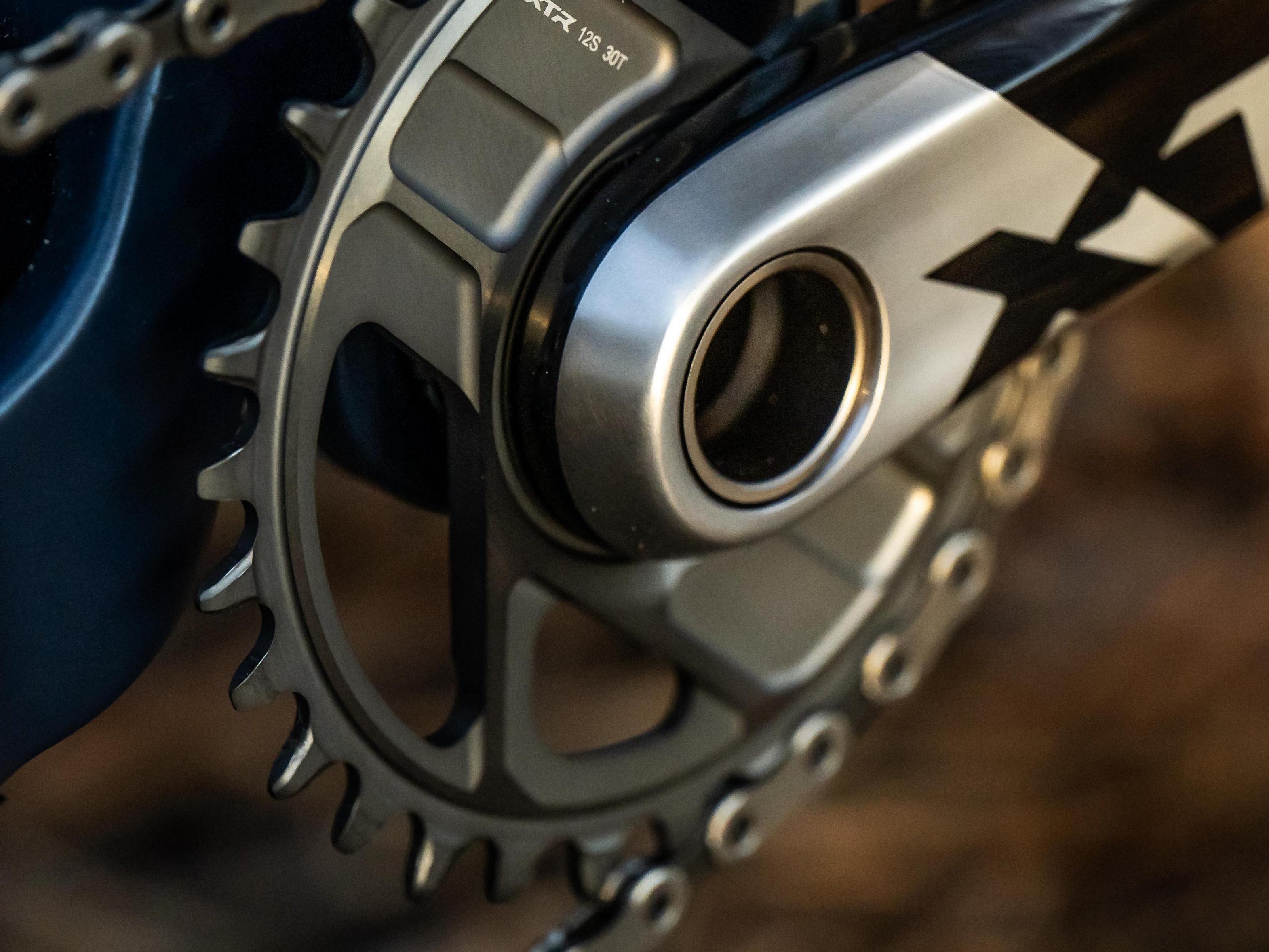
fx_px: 17963
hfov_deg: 4.0
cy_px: 190
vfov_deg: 3.0
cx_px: 553
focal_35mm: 490
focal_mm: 200
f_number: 3.2
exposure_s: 1/4000
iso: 800
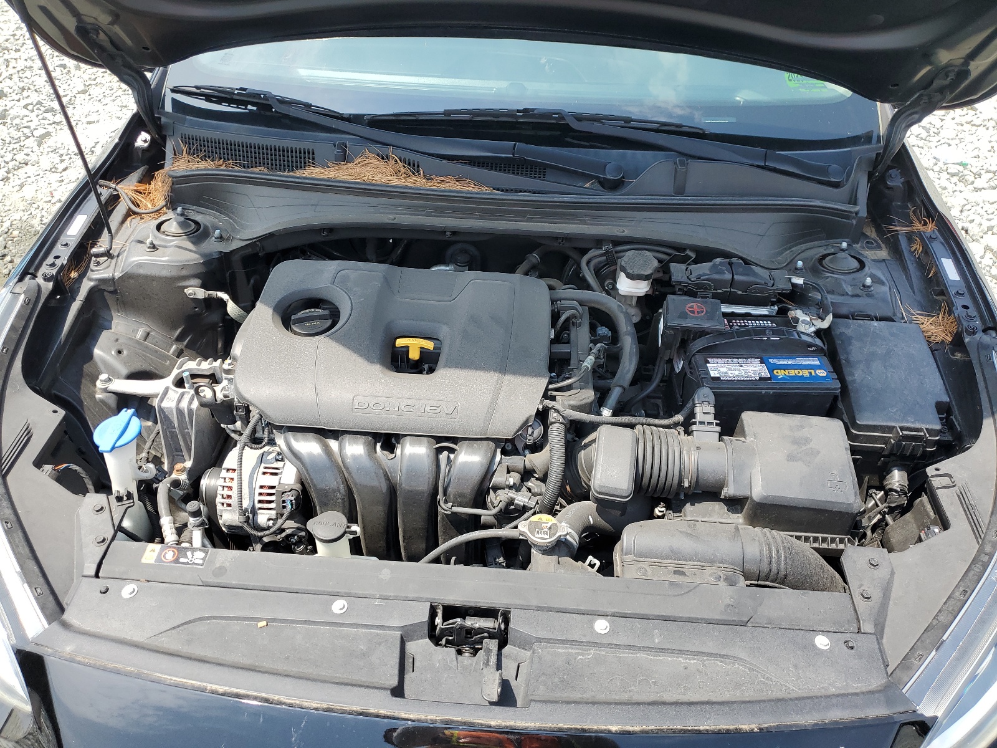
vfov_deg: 53.1
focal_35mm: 26
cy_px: 374
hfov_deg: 67.3
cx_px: 498
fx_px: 749
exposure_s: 1/1000
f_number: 1.5
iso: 50
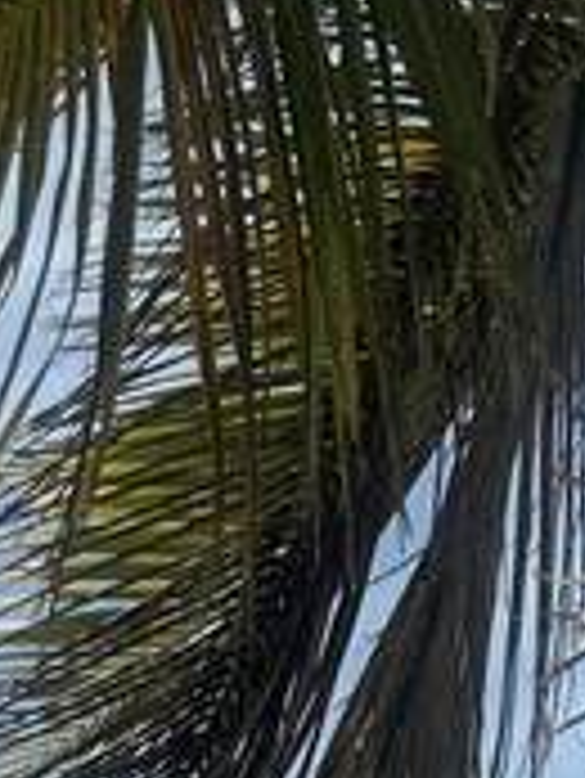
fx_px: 3241
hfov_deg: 10.1
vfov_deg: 11.9
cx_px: -135
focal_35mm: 144
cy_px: 1664
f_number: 1.5
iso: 50
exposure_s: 1/5882
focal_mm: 5.7
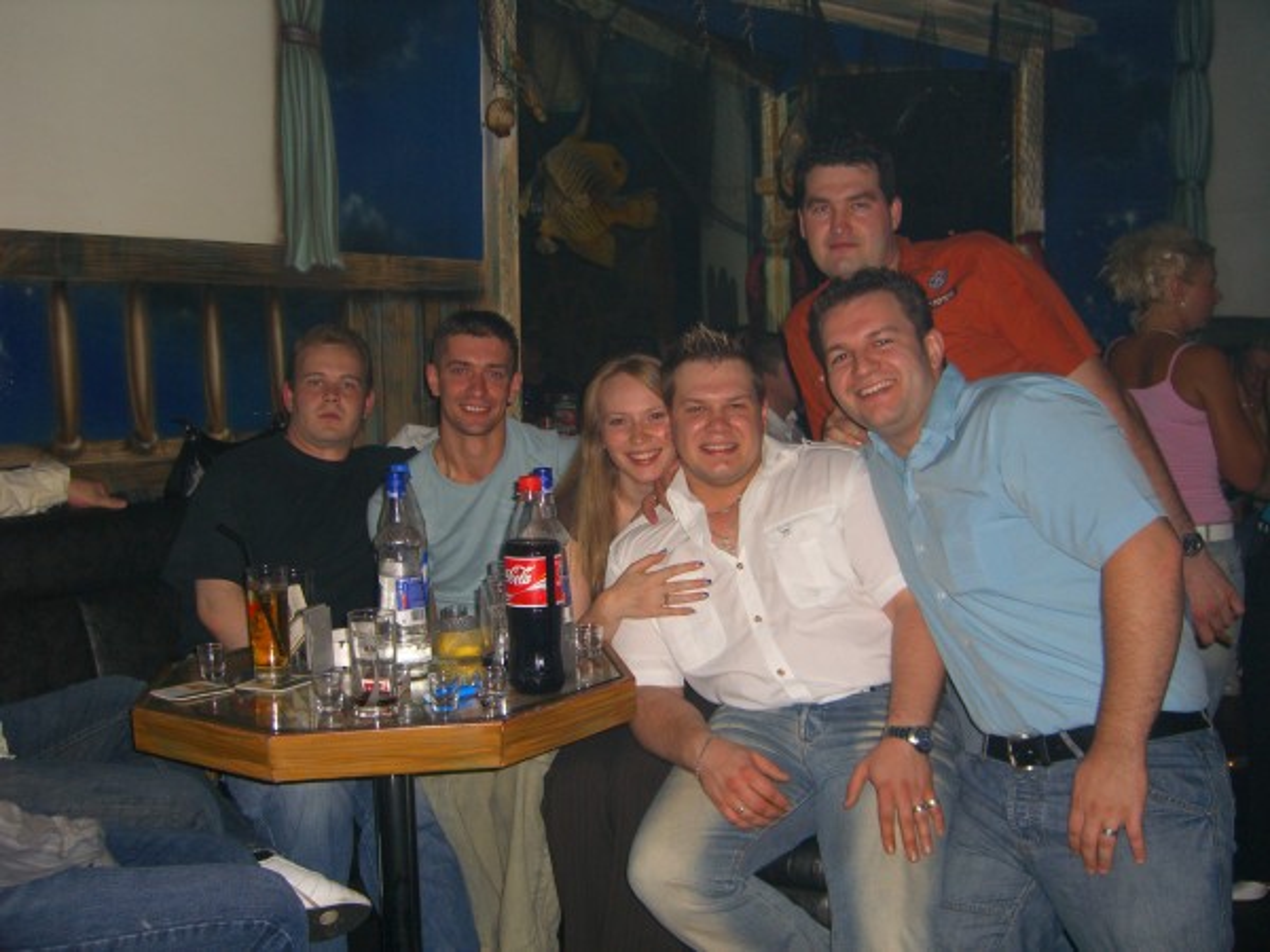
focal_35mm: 38
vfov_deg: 37.7
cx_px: 635
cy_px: 476
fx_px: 1394
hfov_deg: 49.0
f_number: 2.8
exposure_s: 1/60
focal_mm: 7.9
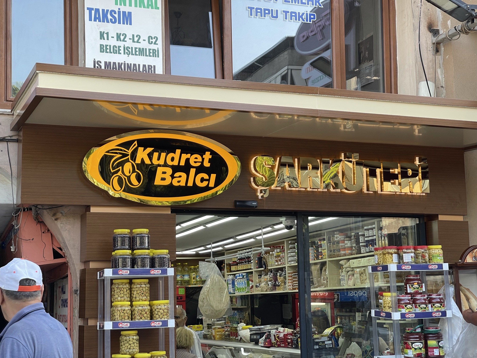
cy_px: 179
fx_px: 882
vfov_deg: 22.9
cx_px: 238
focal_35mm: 64
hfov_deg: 30.3
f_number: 2.2
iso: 32
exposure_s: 1/122
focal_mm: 7.5
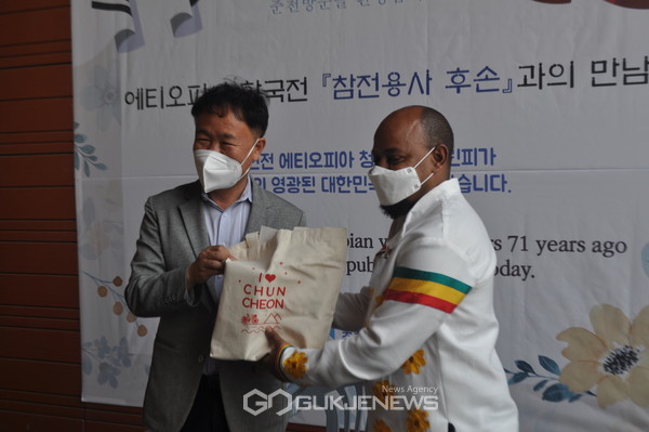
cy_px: 216
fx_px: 946
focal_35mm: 52
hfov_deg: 37.9
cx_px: 324
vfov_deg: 25.7
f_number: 6.3
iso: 200
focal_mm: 35
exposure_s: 1/160
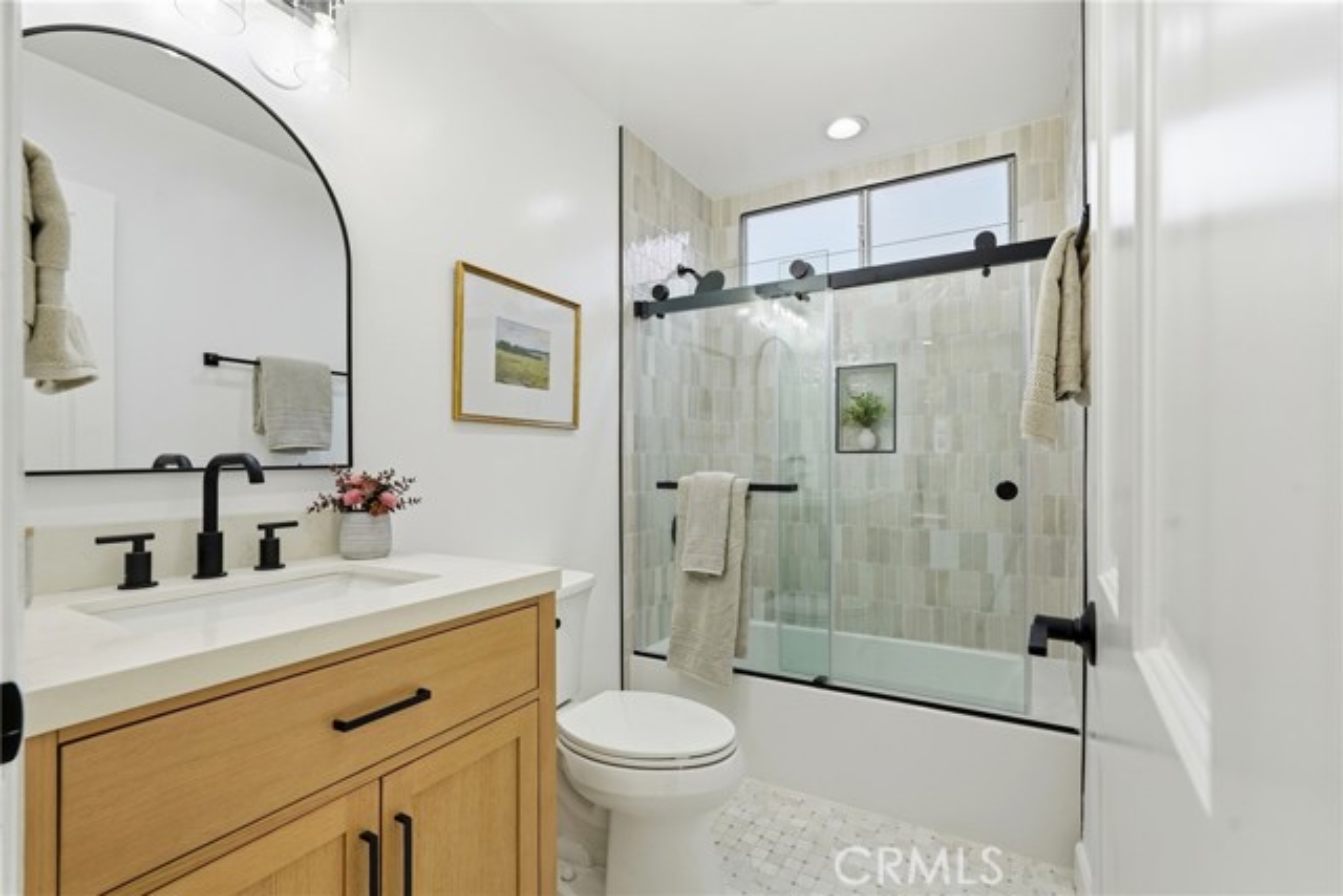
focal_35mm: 16
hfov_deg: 96.7
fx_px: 597
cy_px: 448
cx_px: 672
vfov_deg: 73.8
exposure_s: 1/80
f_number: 8
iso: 125
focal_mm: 16
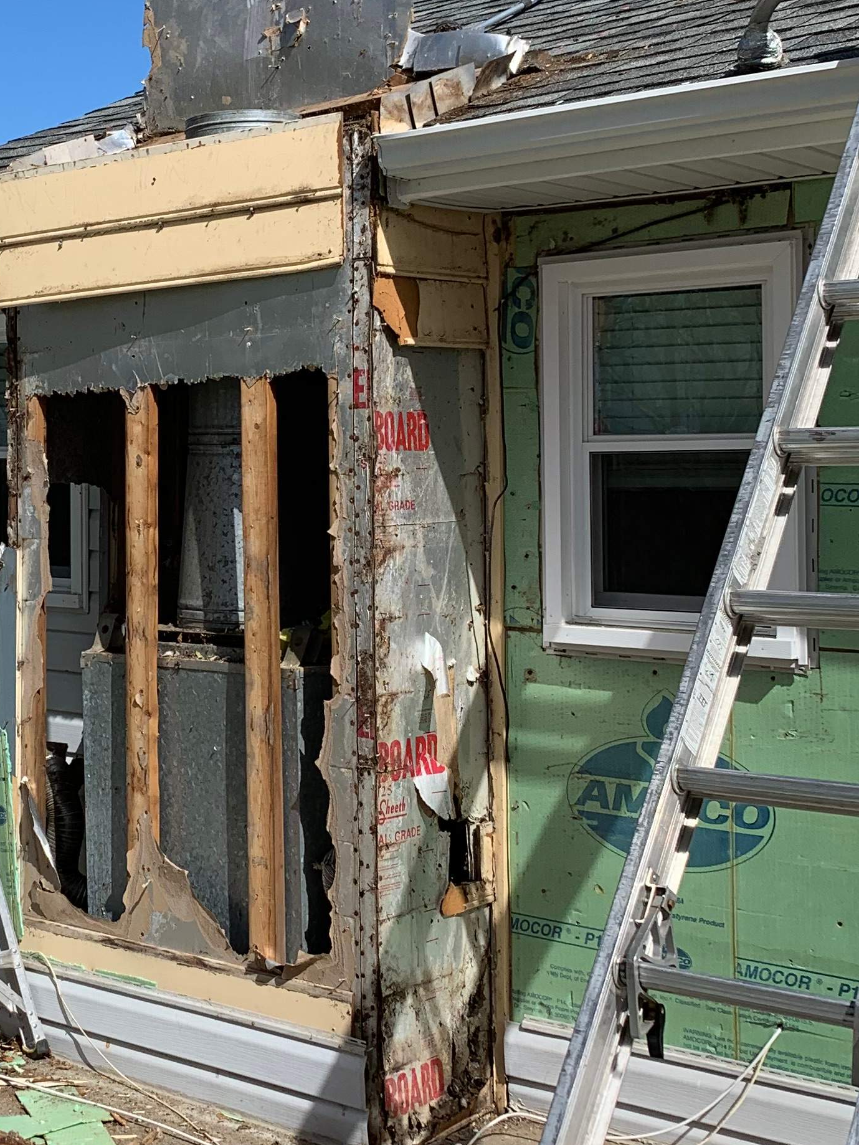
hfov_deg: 24.9
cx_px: 87
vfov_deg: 33.7
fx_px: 1886
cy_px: 455
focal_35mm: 57
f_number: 1.8
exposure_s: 1/2833
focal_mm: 4.25
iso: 25
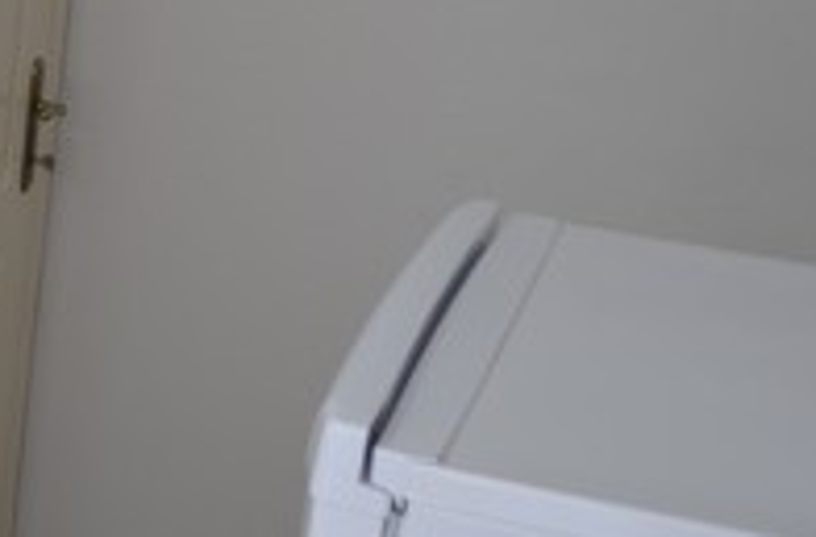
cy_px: 125
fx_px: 2212
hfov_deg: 17.4
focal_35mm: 98
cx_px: -616
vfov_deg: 13.8
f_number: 4.8
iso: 400
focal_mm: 18
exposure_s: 1/90
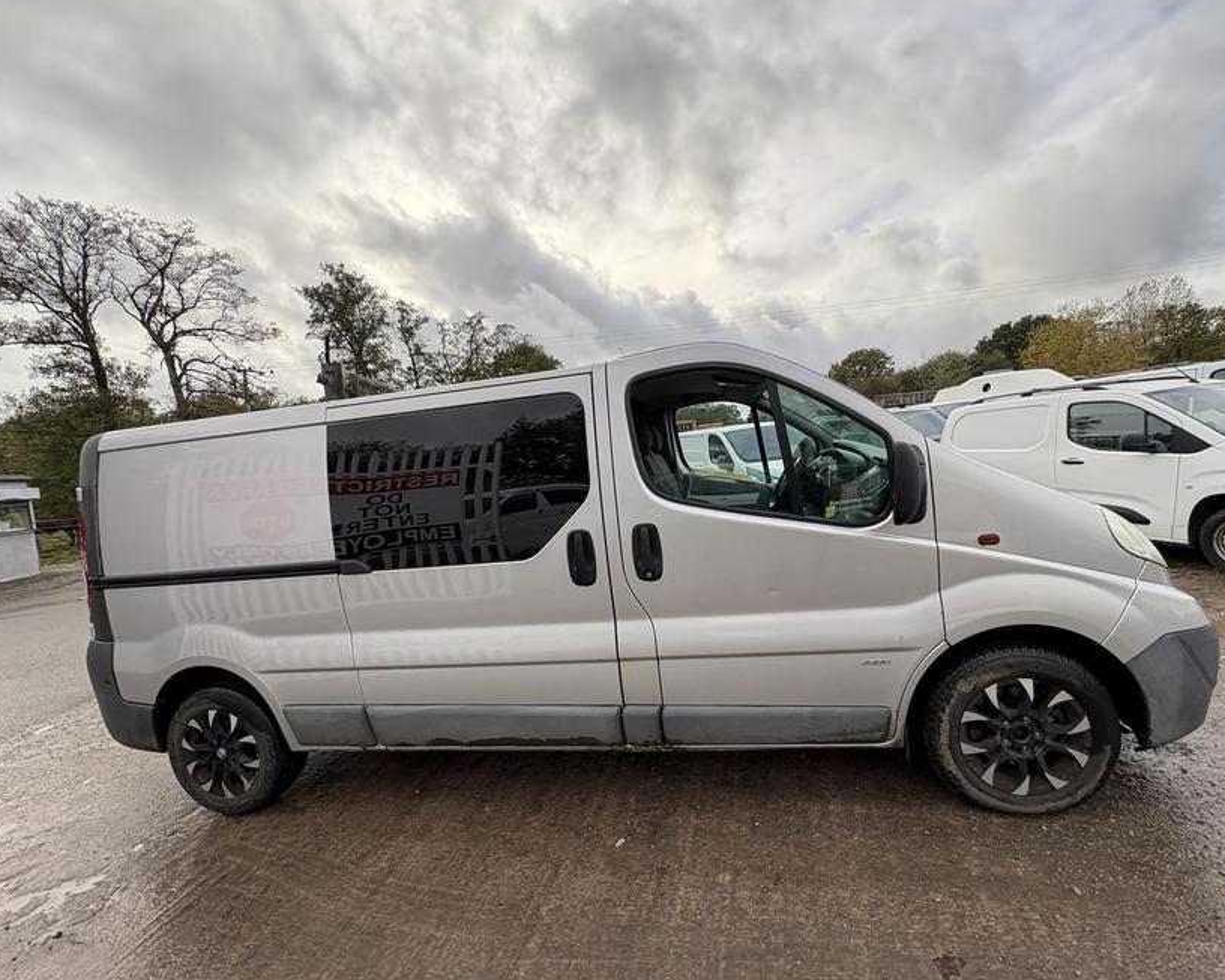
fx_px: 544
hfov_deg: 96.7
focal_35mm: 15
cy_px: 489
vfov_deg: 84.0
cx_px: 640
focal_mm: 2.22
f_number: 2.2
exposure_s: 1/518
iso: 50
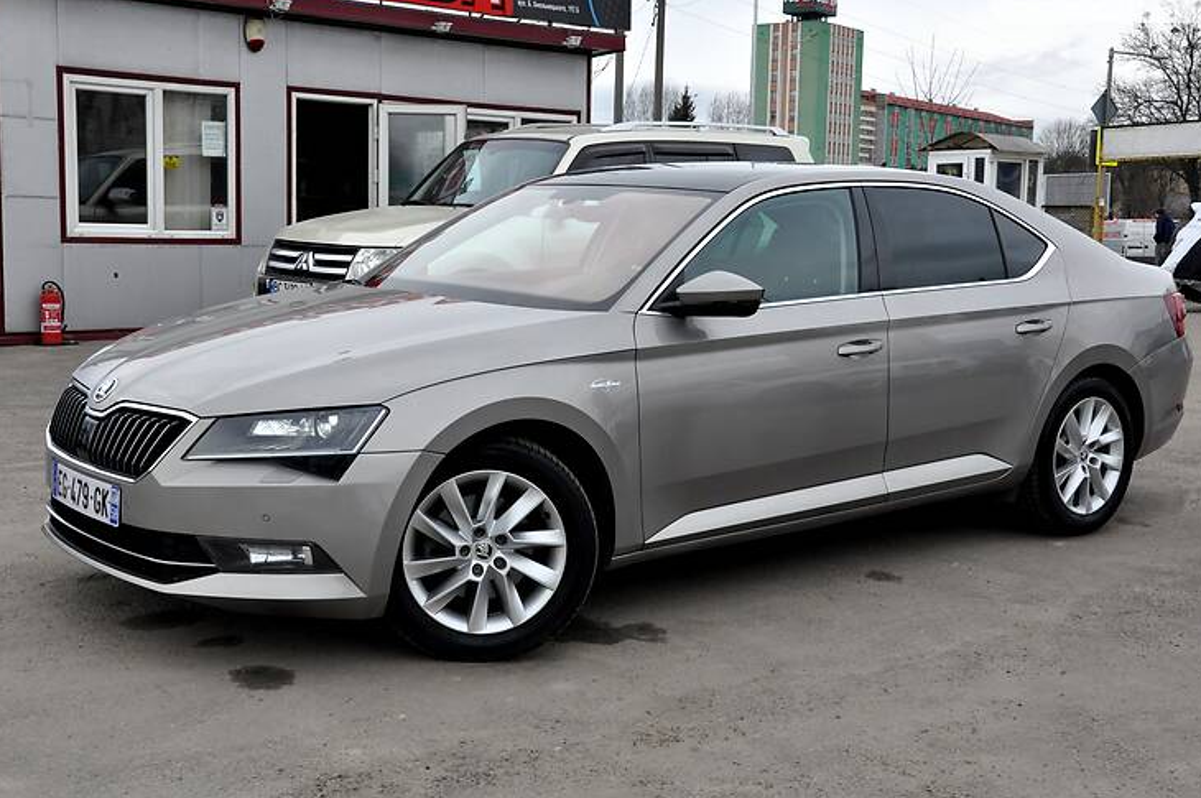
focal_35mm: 46
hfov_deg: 42.8
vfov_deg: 29.2
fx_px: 1533
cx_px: 592
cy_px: 369
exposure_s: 1/500
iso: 800
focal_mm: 28
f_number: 11
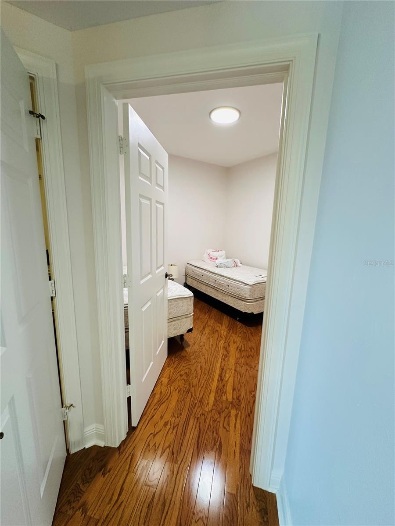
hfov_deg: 85.7
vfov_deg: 102.1
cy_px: 263
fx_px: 213
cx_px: 198
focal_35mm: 14
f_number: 2.2
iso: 200
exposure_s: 1/60
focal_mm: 2.22
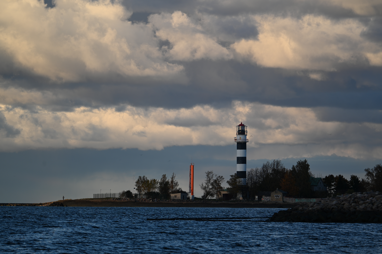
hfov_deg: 7.9
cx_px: 191
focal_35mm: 260
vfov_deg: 5.3
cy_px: 127
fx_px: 2757
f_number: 5.3
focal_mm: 260
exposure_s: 1/320
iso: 100
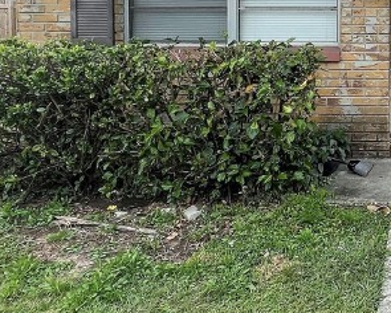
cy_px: -4
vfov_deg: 31.4
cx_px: 435
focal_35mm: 44
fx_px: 509
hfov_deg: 35.6
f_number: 1.8
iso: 32
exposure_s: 1/171
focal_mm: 1.57
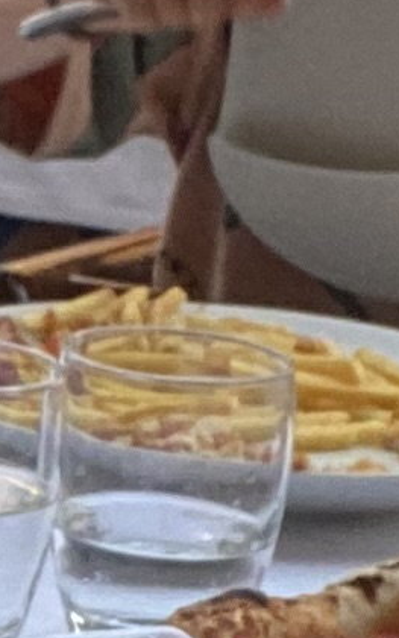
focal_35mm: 234
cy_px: 599
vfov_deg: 8.9
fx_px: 4066
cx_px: -126
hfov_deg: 5.6
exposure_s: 1/60
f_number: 2.2
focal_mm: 2.71
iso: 125
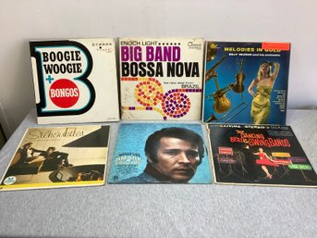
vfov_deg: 45.4
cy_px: 119
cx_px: 158
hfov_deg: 58.4
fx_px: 284
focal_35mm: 31
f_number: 2.4
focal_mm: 3.3
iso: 80
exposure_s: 1/60
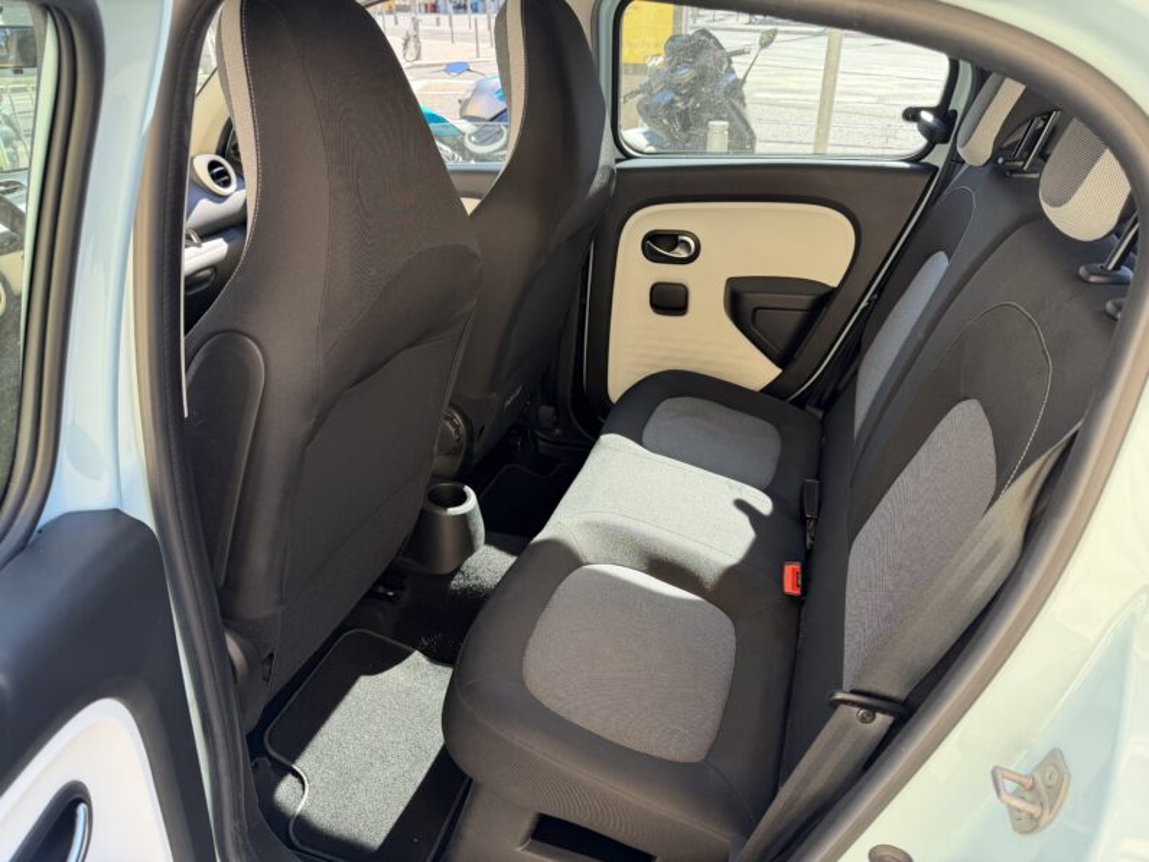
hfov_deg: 71.6
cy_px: 431
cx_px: 574
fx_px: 797
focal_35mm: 24
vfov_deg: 56.8
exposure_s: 1/318
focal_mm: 6.76
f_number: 1.78
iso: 100
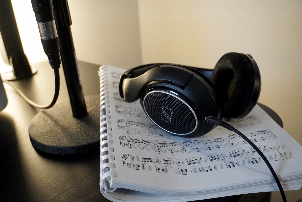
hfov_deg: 53.1
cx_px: 151
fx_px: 302
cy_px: 101
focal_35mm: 36
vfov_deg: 36.9
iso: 5000
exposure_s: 1/160
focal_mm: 24
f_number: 4.5
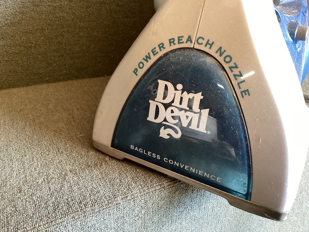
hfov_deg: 58.3
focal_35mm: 31
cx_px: 154
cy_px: 116
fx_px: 277
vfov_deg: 45.4
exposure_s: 1/33
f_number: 2.4
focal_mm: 3.3
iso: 250
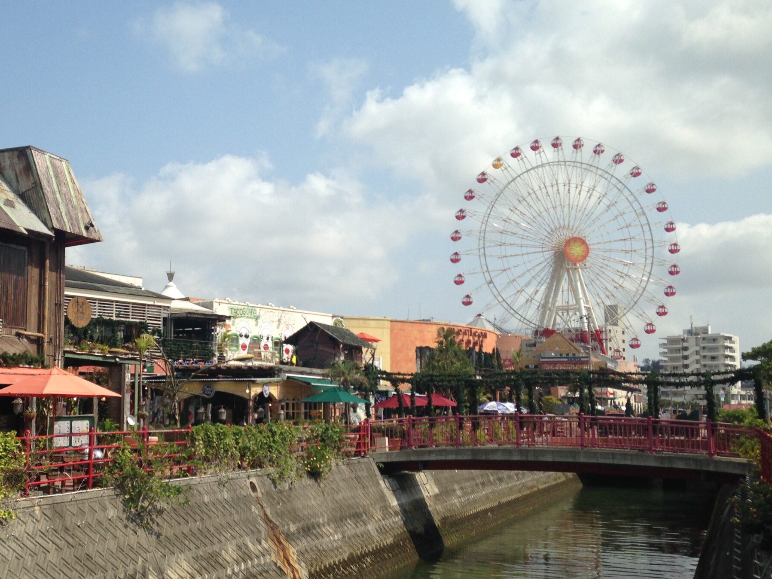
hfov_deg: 39.8
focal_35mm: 47
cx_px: 245
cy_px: 328
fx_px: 1048
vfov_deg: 30.8
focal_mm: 4.12
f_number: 2.4
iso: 50
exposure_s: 1/2169
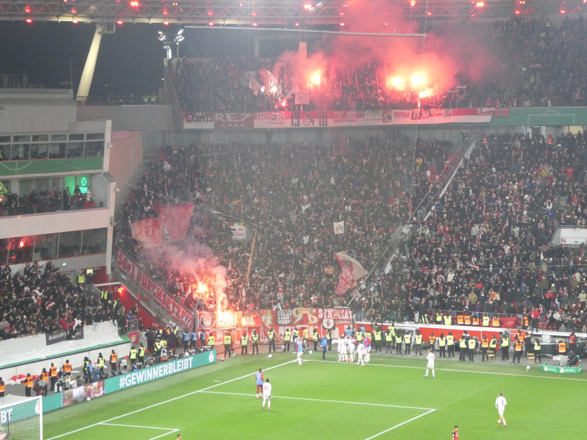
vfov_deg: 16.4
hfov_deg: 21.8
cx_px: 294
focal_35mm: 90
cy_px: 220
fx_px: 1526
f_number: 4.9
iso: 640
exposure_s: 1/80
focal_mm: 16.1
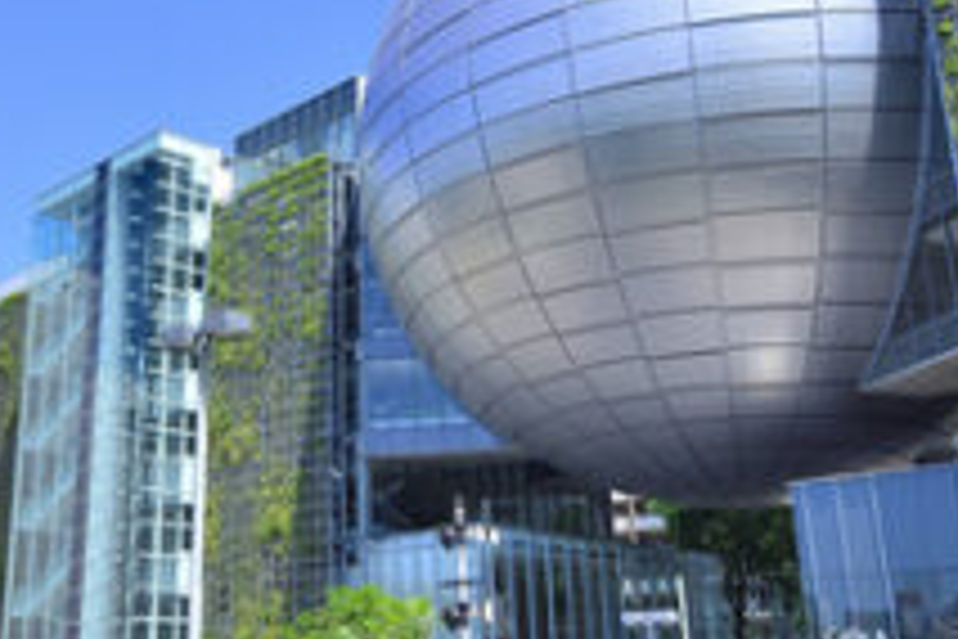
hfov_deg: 40.3
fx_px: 1277
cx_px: 279
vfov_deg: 28.0
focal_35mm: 48
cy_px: 256
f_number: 11
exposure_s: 1/500
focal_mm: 17
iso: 400
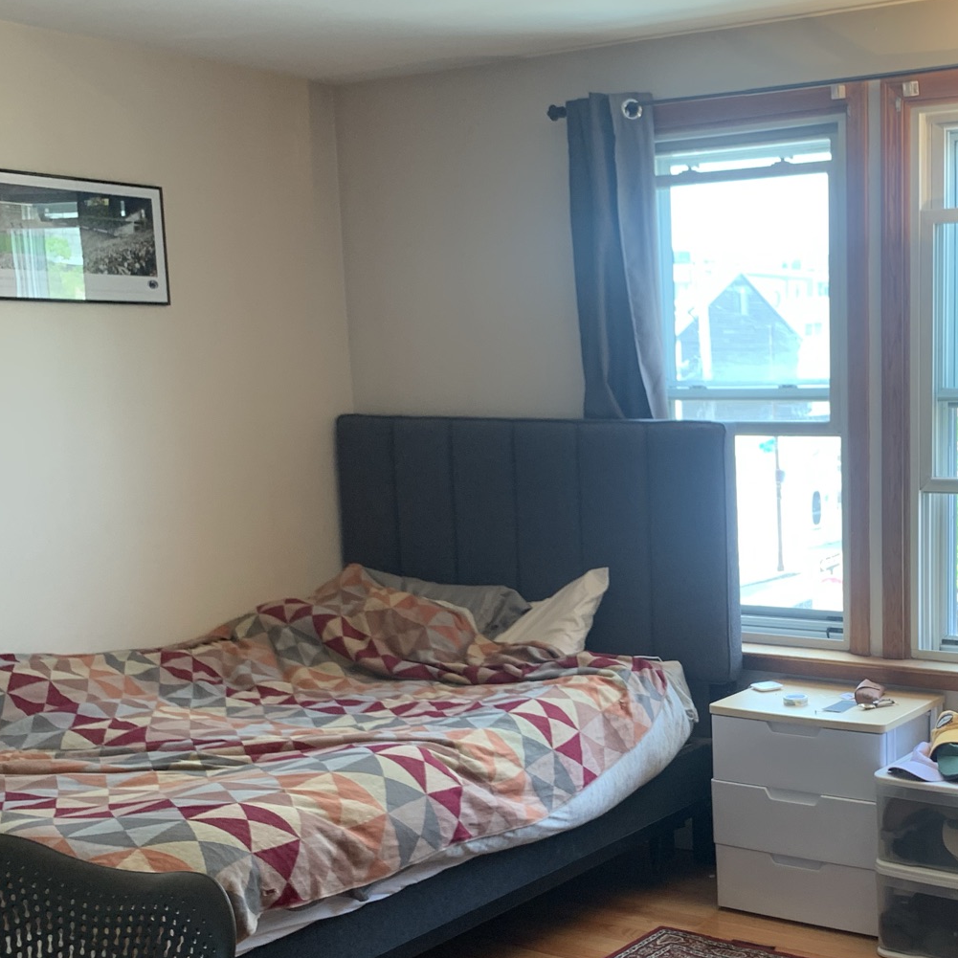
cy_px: 645
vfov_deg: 35.7
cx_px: 788
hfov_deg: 34.8
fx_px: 1472
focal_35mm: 47
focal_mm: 4.25
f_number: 1.8
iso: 64
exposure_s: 1/60
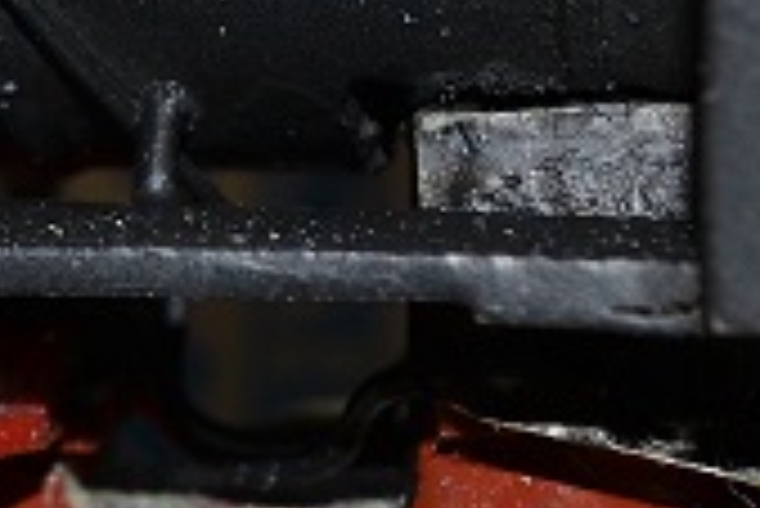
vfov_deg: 4.5
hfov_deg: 6.6
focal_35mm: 306
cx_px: -414
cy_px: 175
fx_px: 6465
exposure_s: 1/60
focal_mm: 40
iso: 100
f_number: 8
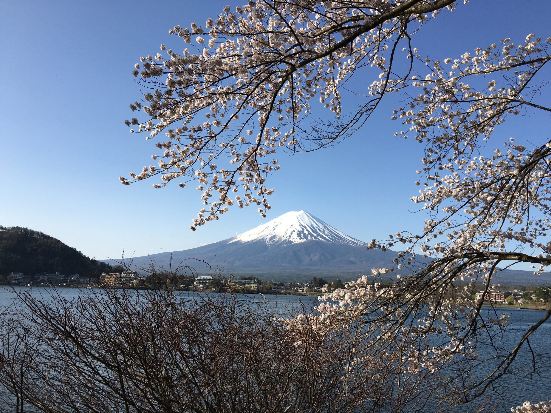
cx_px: 276
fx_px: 462
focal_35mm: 29
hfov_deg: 61.7
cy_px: 206
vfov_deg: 48.2
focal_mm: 4.15
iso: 25
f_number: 2.2
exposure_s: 1/1603
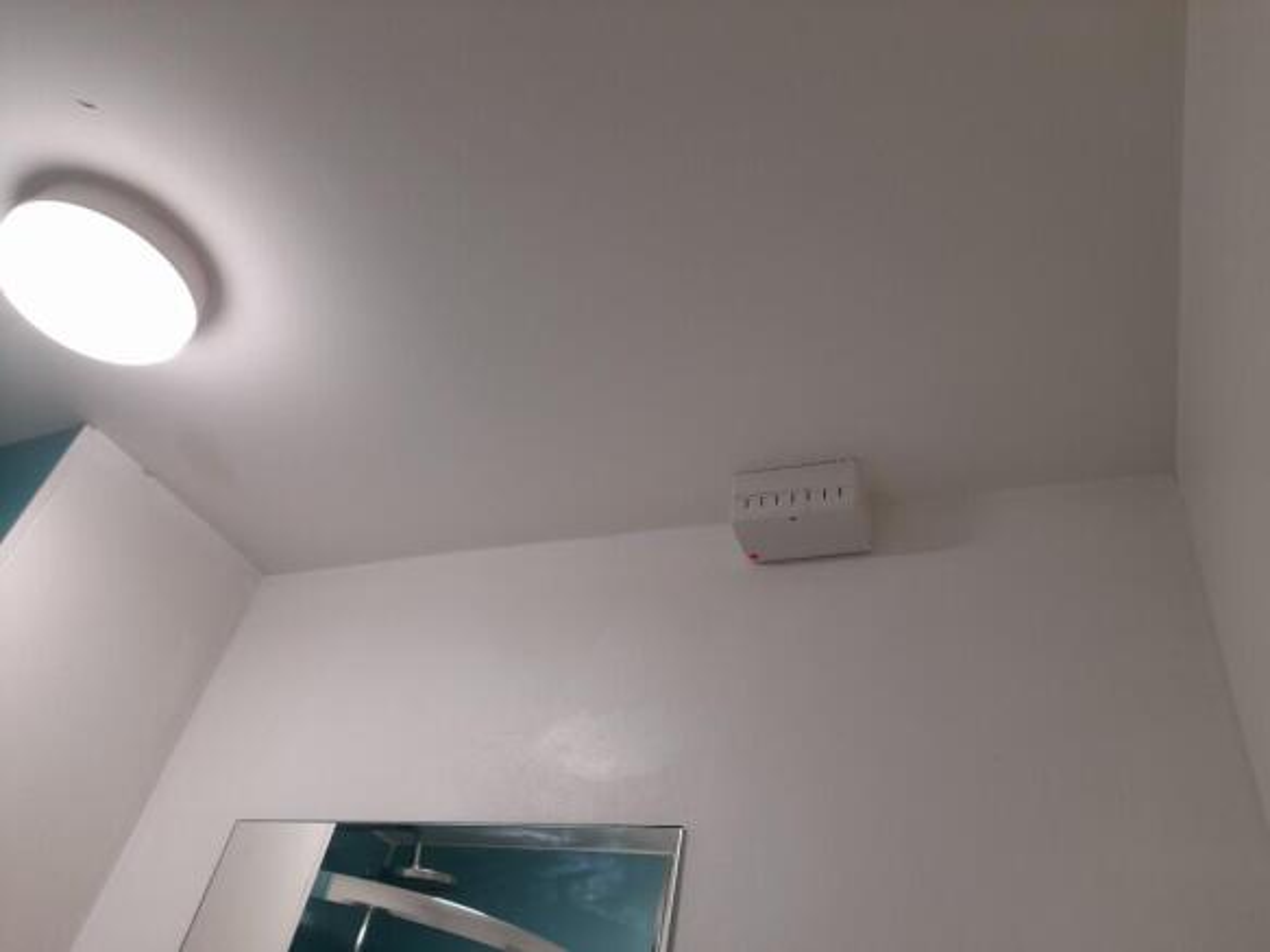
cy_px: 476
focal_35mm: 25
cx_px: 635
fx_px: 917
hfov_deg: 69.4
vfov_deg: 54.9
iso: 64
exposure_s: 1/50
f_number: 2
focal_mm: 4.6
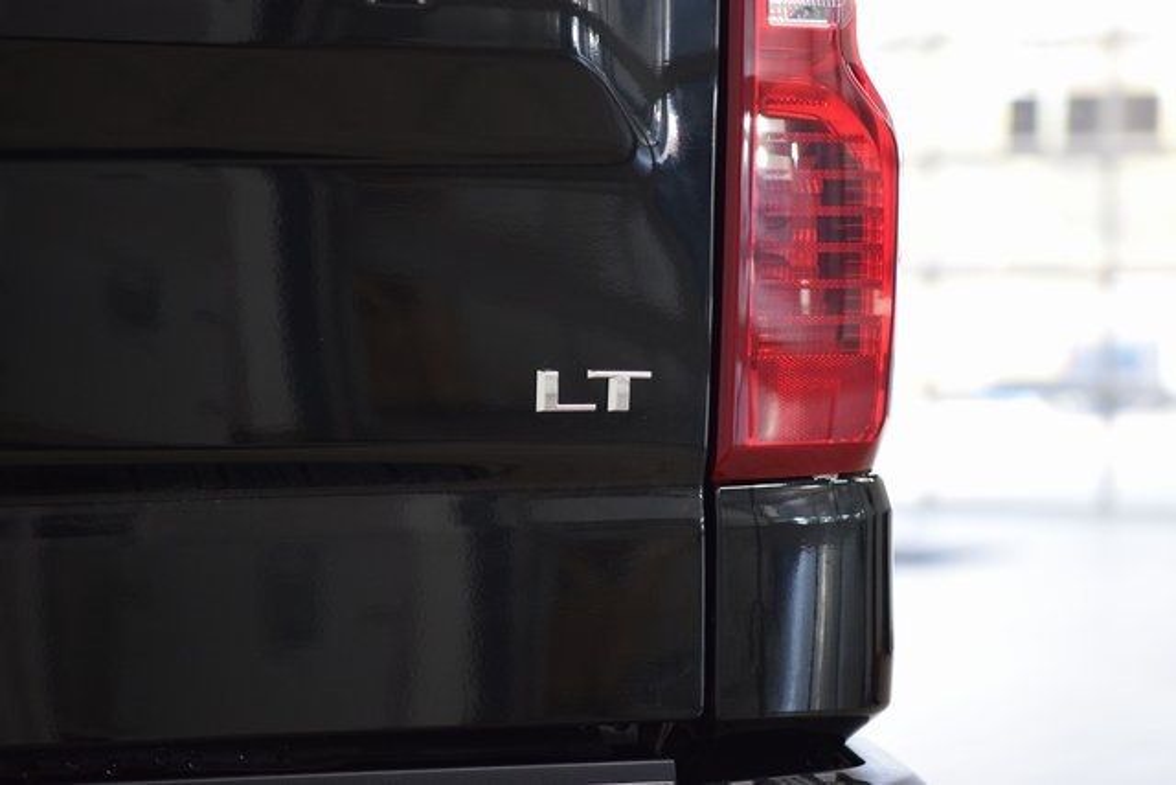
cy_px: 392
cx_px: 588
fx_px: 3431
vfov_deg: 13.0
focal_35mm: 105
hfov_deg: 19.5
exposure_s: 1/100
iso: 1600
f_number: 2.8
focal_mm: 70
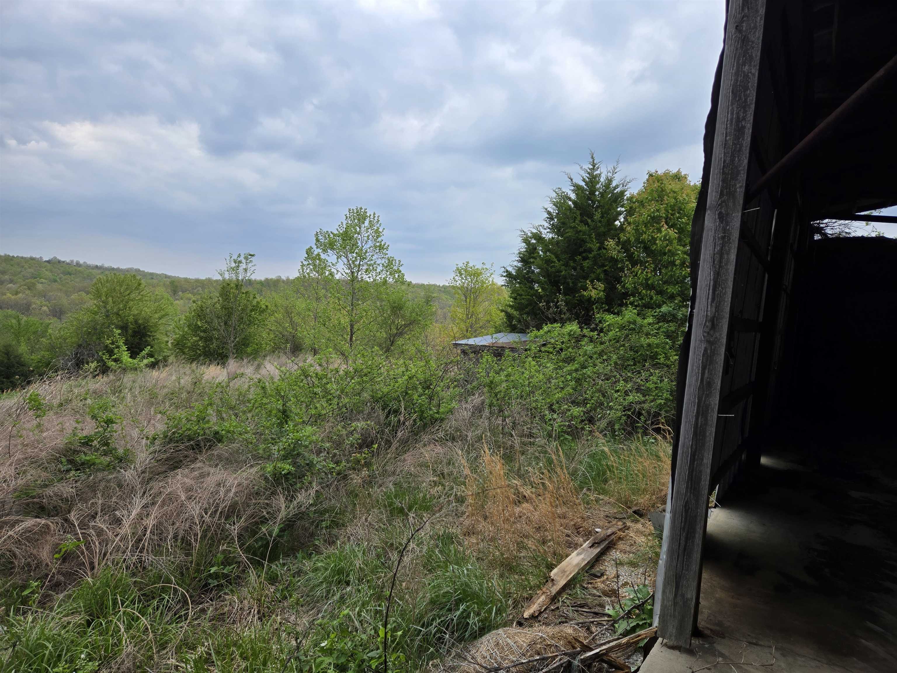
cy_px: 336
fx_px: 596
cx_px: 448
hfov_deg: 73.9
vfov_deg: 58.9
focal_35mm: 23
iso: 25
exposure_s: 1/466
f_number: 1.8
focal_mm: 5.4
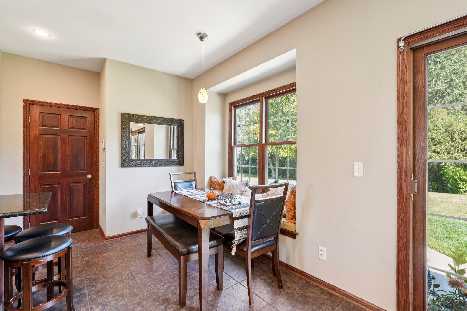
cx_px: 234
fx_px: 214
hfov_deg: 95.0
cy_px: 156
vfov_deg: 72.0
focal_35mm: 16
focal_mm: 16.5
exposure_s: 1/5
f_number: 8
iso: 320
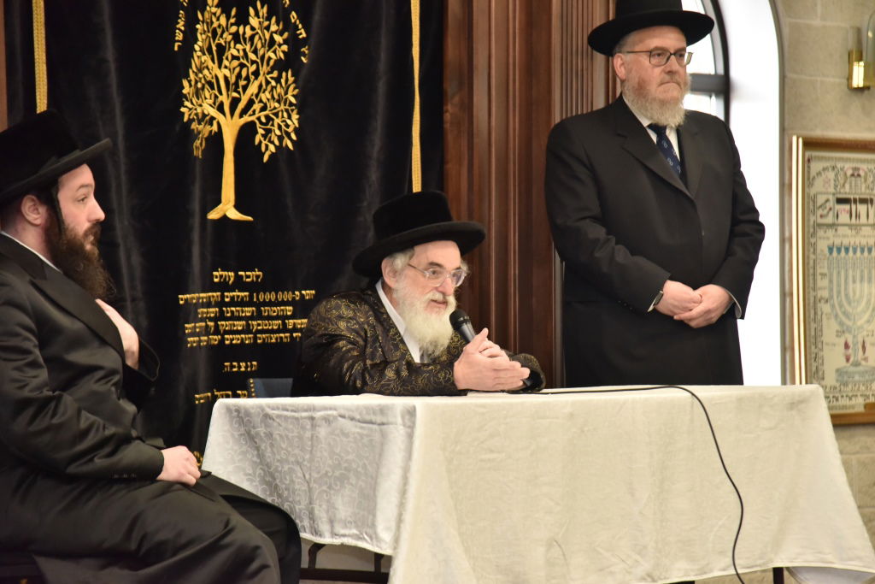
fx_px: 2917
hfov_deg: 17.1
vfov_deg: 11.4
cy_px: 292
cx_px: 438
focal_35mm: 120
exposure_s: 1/125
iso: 2000
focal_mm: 120
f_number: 4
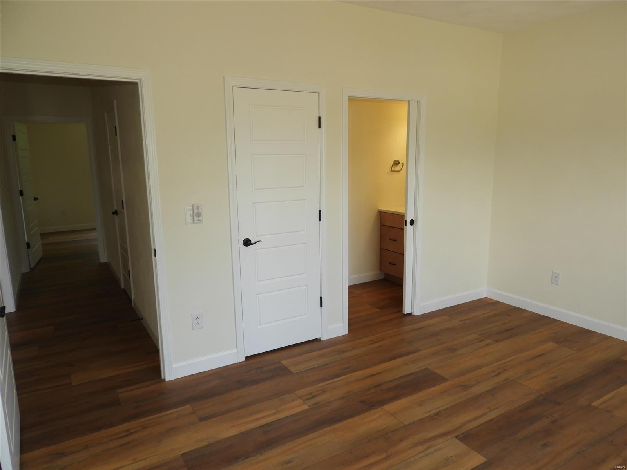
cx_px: 314
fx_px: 435
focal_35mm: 24
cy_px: 235
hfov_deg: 71.6
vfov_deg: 56.8
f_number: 3.3
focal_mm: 4.3
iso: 100
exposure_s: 1/80
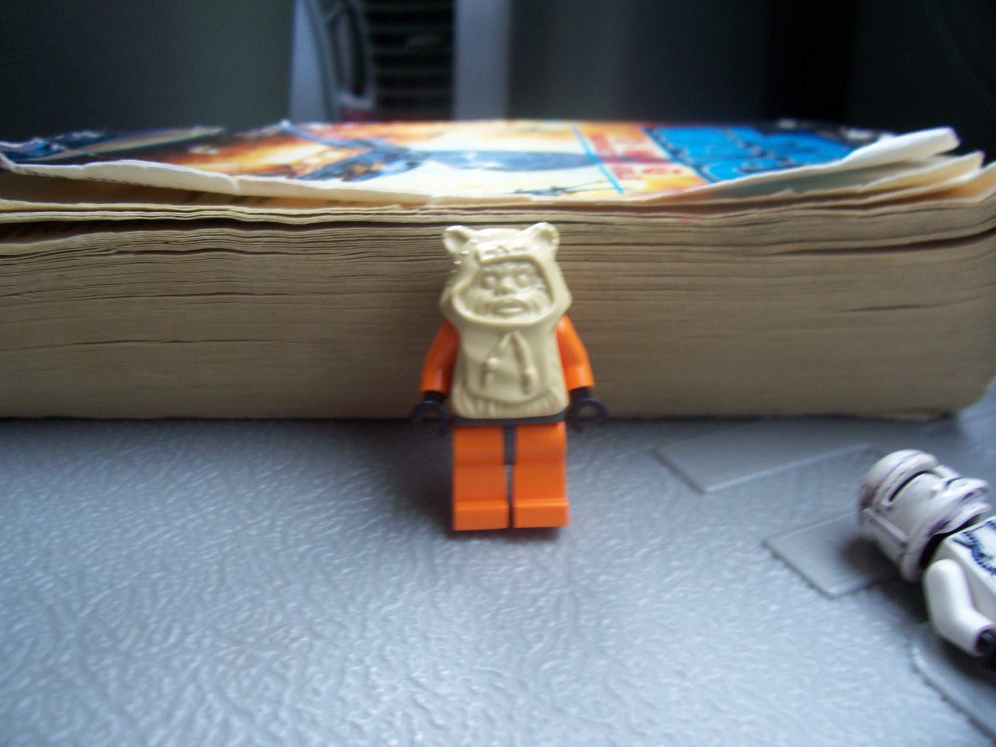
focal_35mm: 34
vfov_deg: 41.8
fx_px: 978
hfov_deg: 54.0
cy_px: 374
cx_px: 498
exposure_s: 1/39.7
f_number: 2.7
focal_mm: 5.6
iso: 80
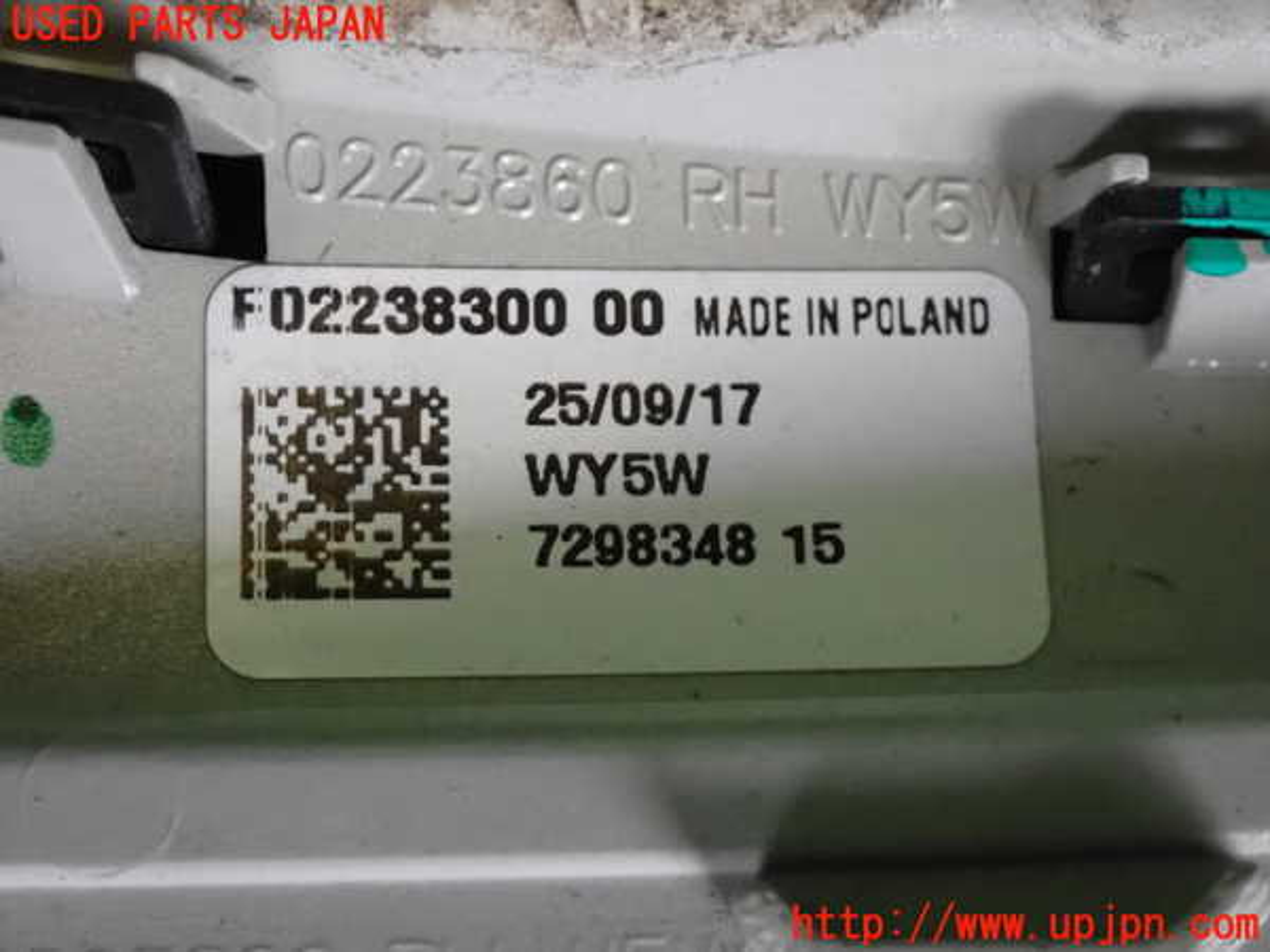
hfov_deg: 25.3
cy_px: 476
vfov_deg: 19.1
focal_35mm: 77
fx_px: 2825
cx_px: 635
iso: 2000
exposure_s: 1/30
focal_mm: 13.65
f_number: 4.1
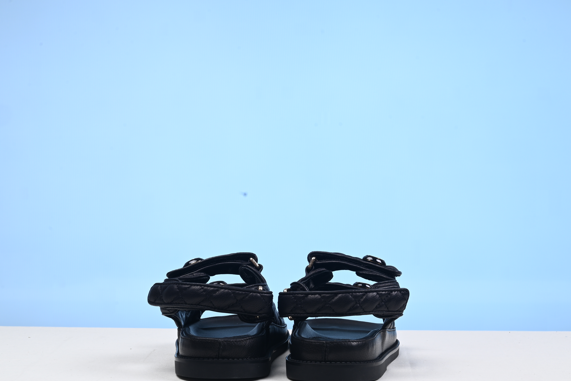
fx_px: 825
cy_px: 240
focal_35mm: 52
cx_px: 289
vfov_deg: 25.9
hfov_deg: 38.2
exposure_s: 1/2.5
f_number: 16
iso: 100
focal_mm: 40
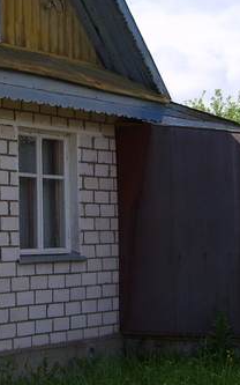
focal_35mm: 89
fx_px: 932
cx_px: 50
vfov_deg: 23.2
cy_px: 140
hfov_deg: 14.6
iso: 50
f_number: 2.8
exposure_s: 1/1000
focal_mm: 5.8
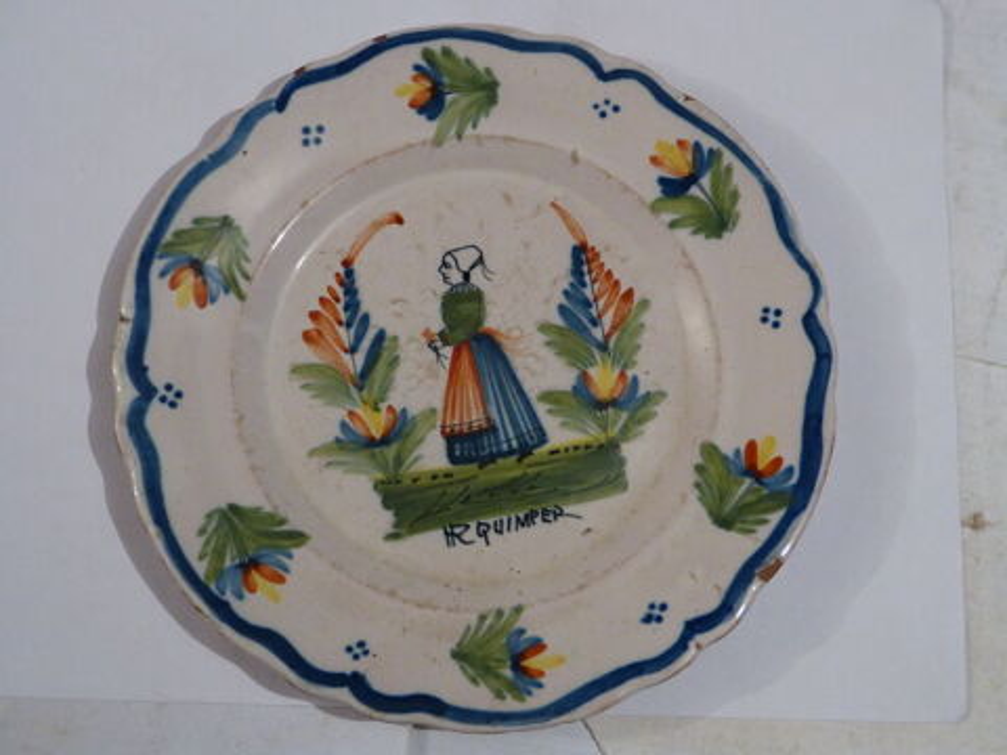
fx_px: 1367
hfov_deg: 40.4
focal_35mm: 47
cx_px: 504
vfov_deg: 30.9
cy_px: 378
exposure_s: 1/15
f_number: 3.2
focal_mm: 8.5
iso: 500
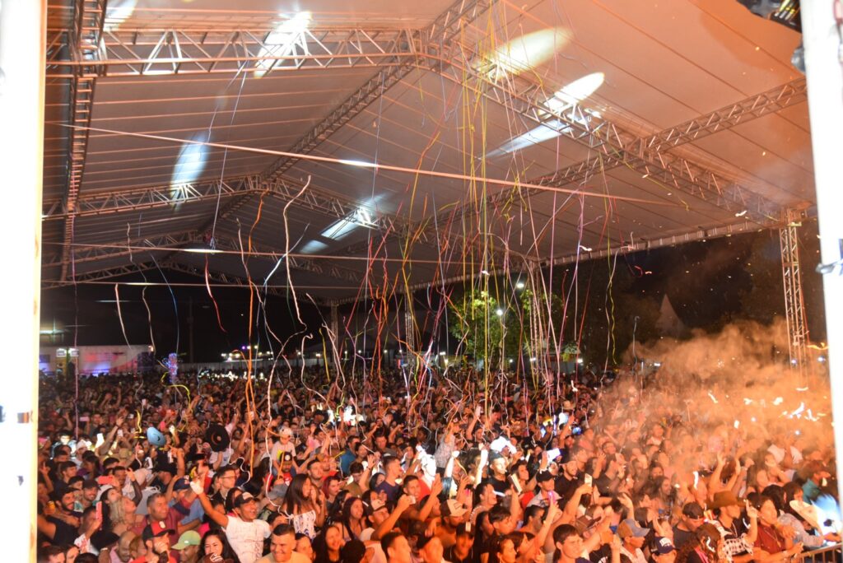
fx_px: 633
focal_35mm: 27
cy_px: 282
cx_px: 422
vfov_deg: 48.0
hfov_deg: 67.4
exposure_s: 1/80
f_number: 4.5
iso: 800
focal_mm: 18
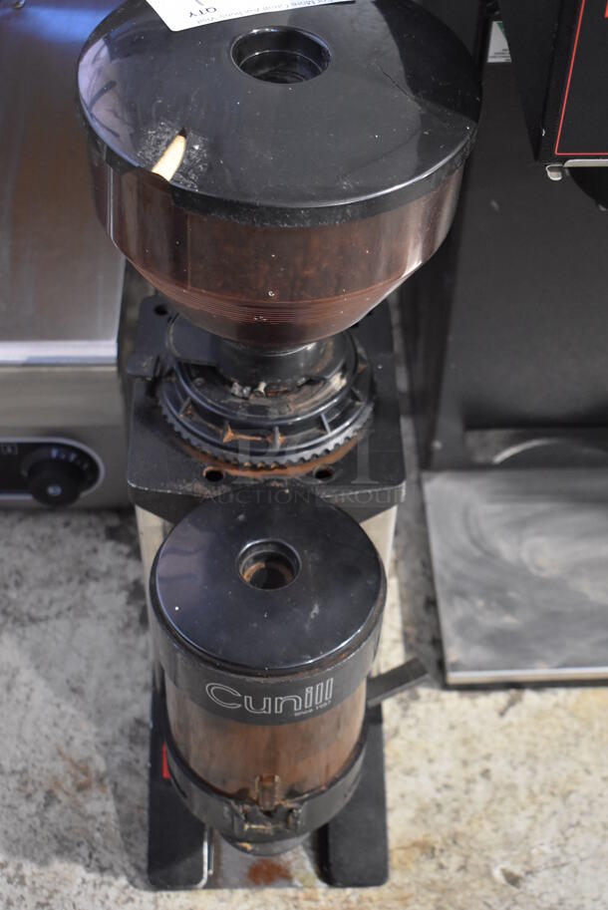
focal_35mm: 52
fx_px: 1328
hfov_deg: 25.8
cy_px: 455
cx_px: 304
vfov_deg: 37.8
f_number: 4.5
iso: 3200
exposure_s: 1/15
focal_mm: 35
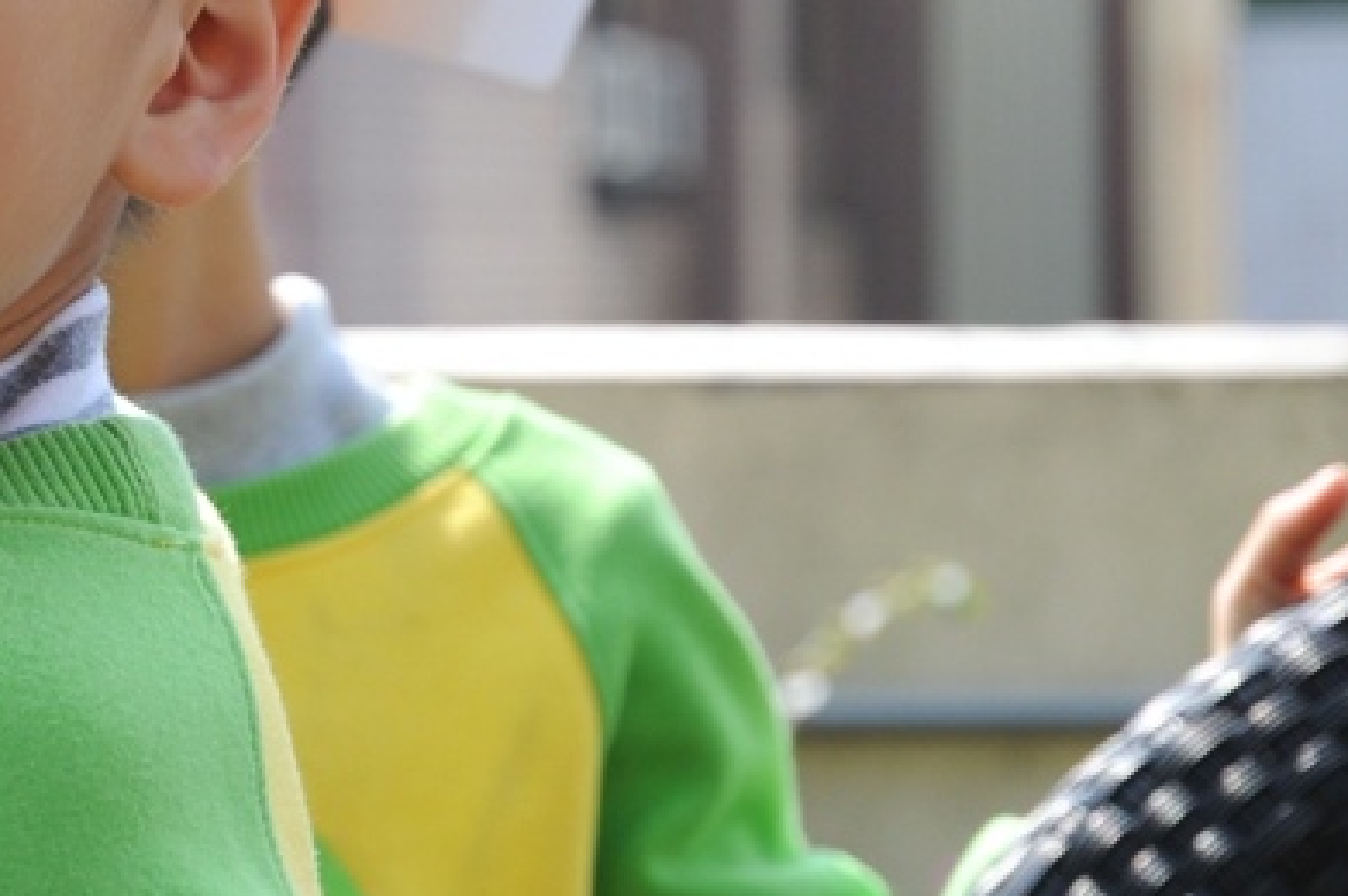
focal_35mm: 214
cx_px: -86
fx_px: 8006
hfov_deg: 9.5
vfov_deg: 6.4
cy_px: 121
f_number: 5.6
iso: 400
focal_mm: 62
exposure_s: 1/640
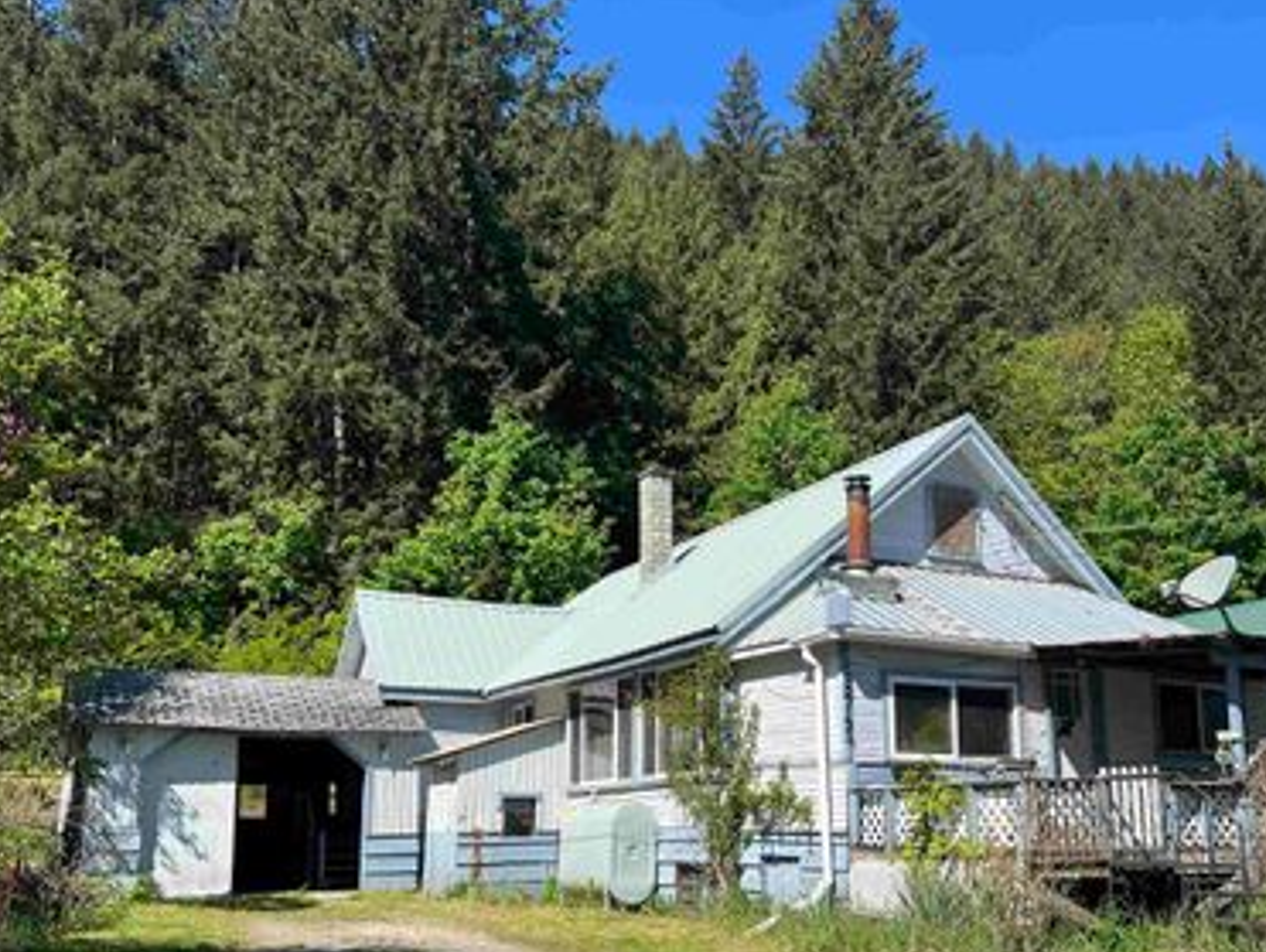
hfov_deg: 52.4
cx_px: 720
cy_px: 630
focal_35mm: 35
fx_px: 1281
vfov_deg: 40.3
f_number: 1.5
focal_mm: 5.7
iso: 50
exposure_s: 1/3571
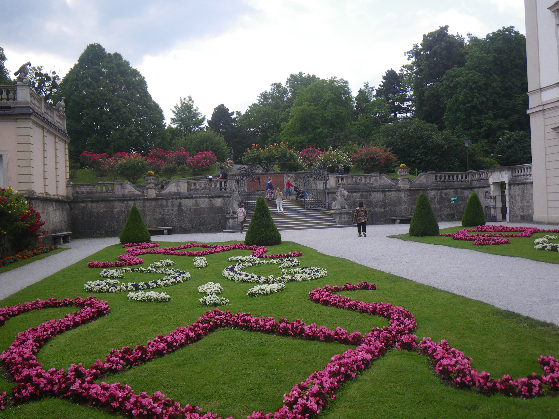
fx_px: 549
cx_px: 280
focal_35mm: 34
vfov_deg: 41.8
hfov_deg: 54.0
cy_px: 210
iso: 50
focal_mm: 6.1
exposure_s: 1/125
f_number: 3.8
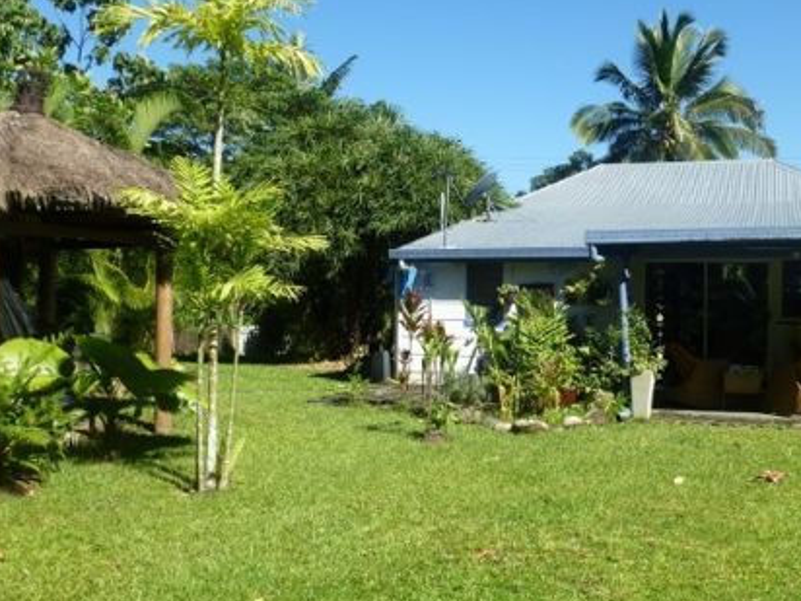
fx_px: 926
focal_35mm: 40
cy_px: 296
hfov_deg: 46.6
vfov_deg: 36.0
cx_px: 469
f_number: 4
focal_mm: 5.4
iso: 100
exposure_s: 1/640
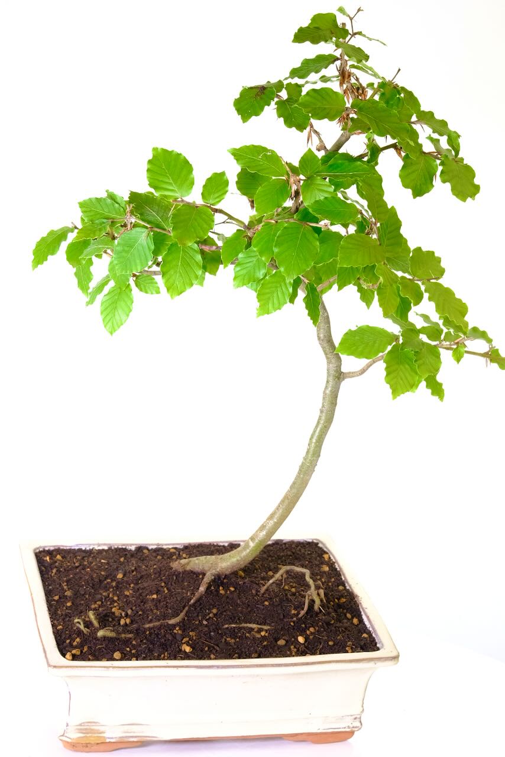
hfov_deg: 16.5
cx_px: 252
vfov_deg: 24.5
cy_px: 378
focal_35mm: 83
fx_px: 1745
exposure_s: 1/13
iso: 1600
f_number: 11
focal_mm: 55
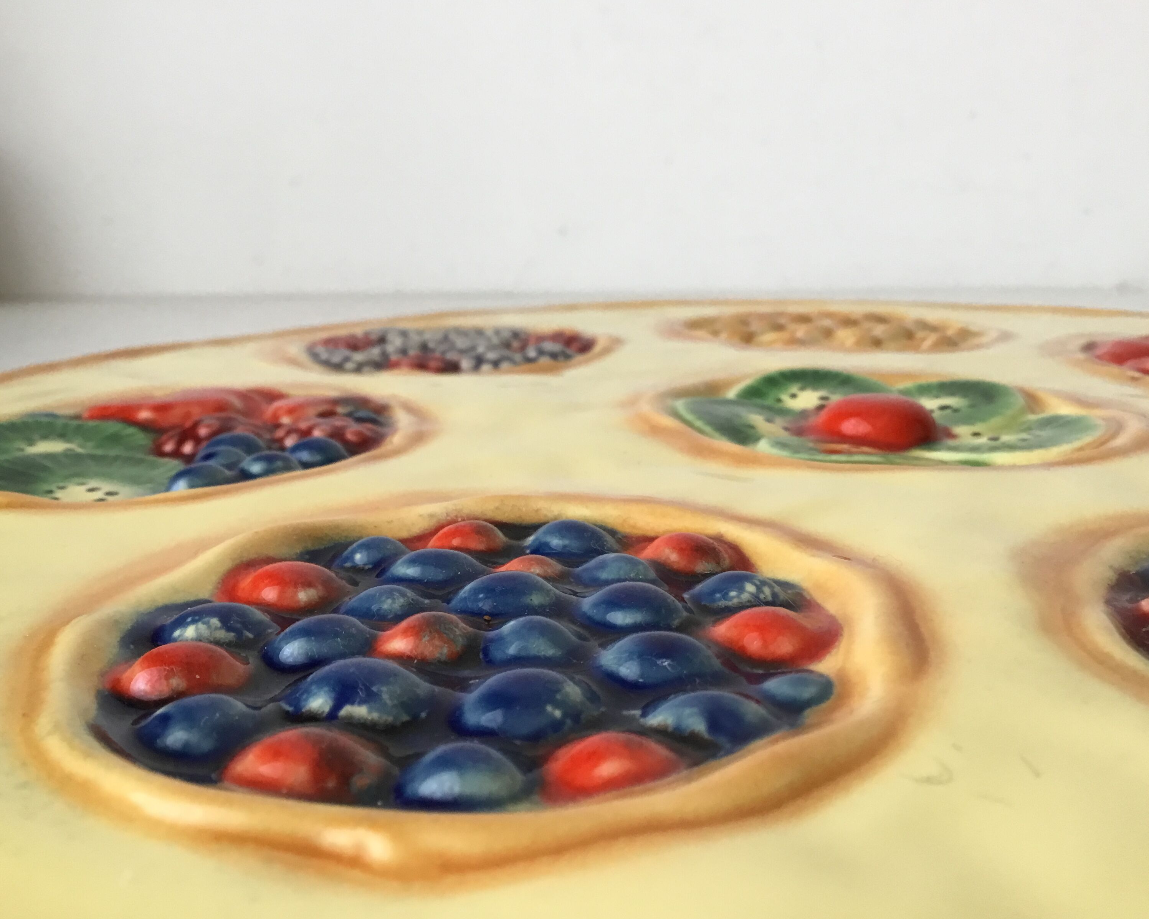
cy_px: 454
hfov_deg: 54.2
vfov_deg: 44.5
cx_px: 540
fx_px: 1122
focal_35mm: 33
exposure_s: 1/33
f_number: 2.4
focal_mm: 3.3
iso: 50
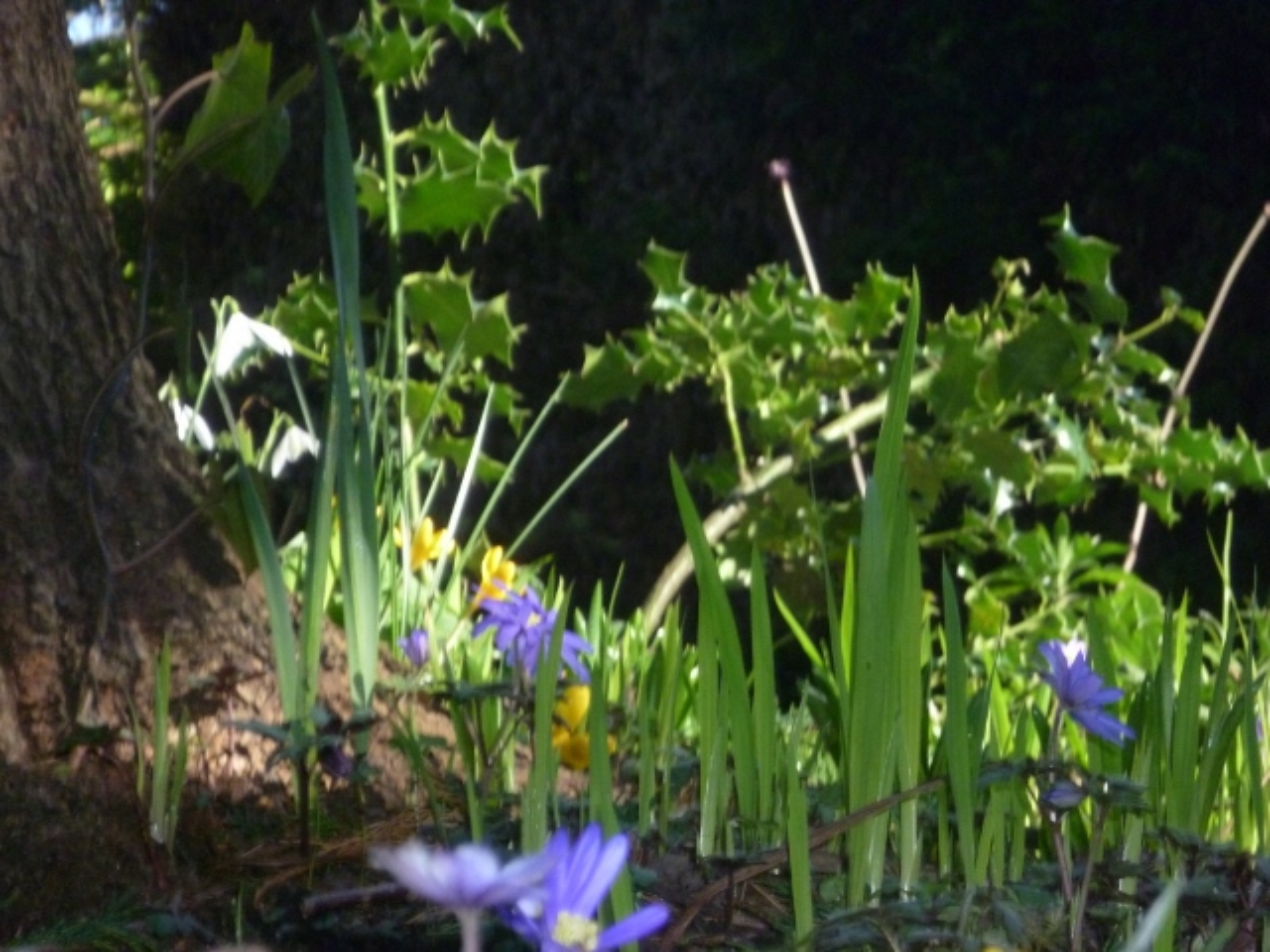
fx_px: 4843
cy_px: 476
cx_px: 635
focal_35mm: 132
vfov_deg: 11.2
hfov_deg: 14.9
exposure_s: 1/250
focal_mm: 23.5
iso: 400
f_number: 6.7
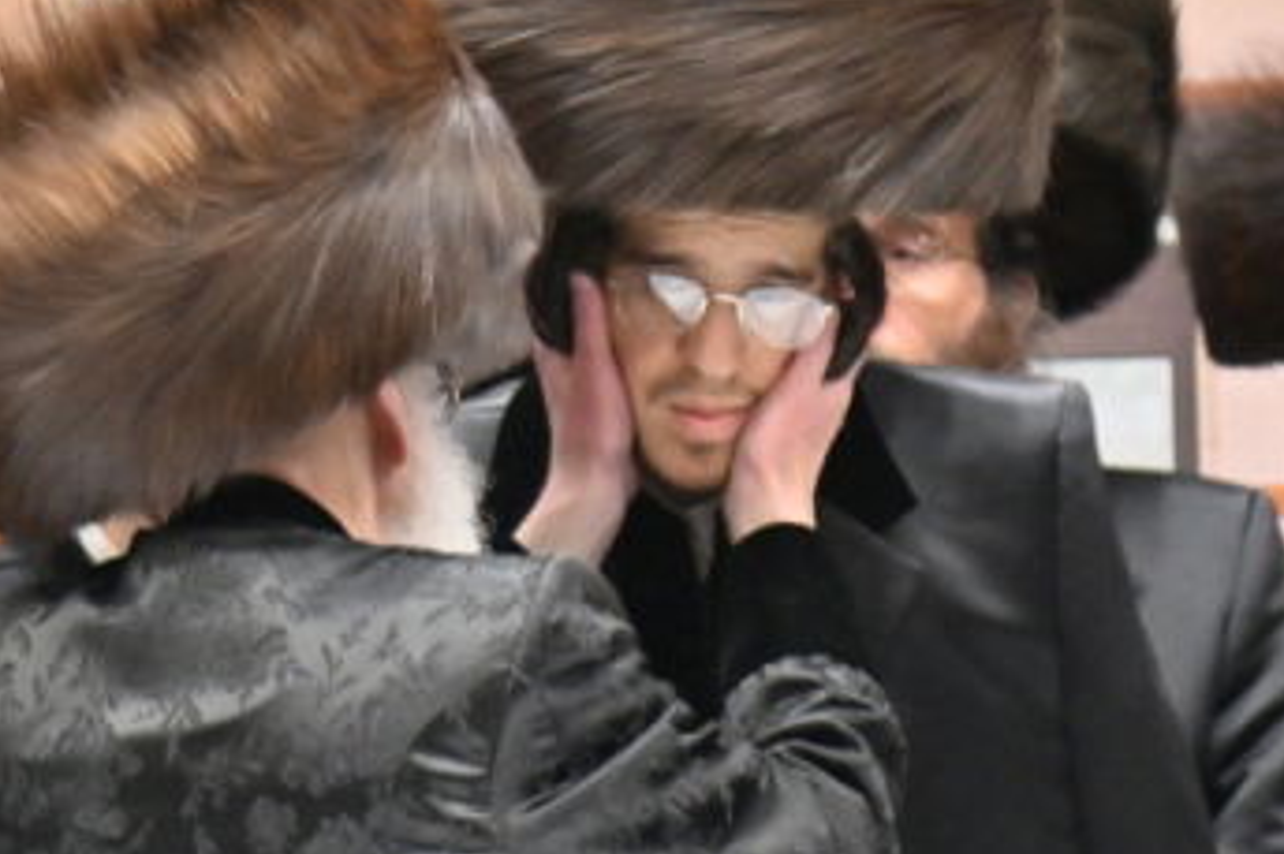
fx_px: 14651
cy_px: 593
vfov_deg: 3.3
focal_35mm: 411
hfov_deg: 5.0
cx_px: 944
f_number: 4
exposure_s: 1/320
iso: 800
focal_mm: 92
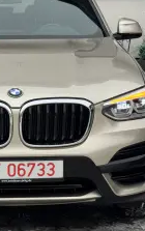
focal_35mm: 82
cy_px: 96
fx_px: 517
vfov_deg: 25.2
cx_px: 9
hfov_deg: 15.7
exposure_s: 1/1869
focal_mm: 6.76
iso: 64
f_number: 1.78
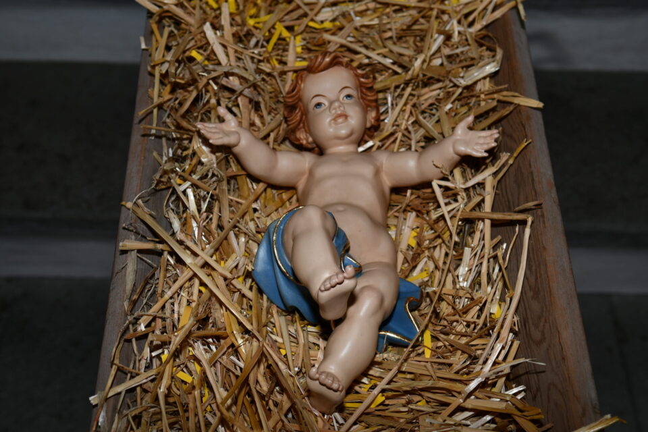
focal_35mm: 52
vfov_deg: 26.0
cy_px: 216
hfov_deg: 38.2
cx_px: 324
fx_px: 936
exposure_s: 1/60
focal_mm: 35
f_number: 4.5
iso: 160
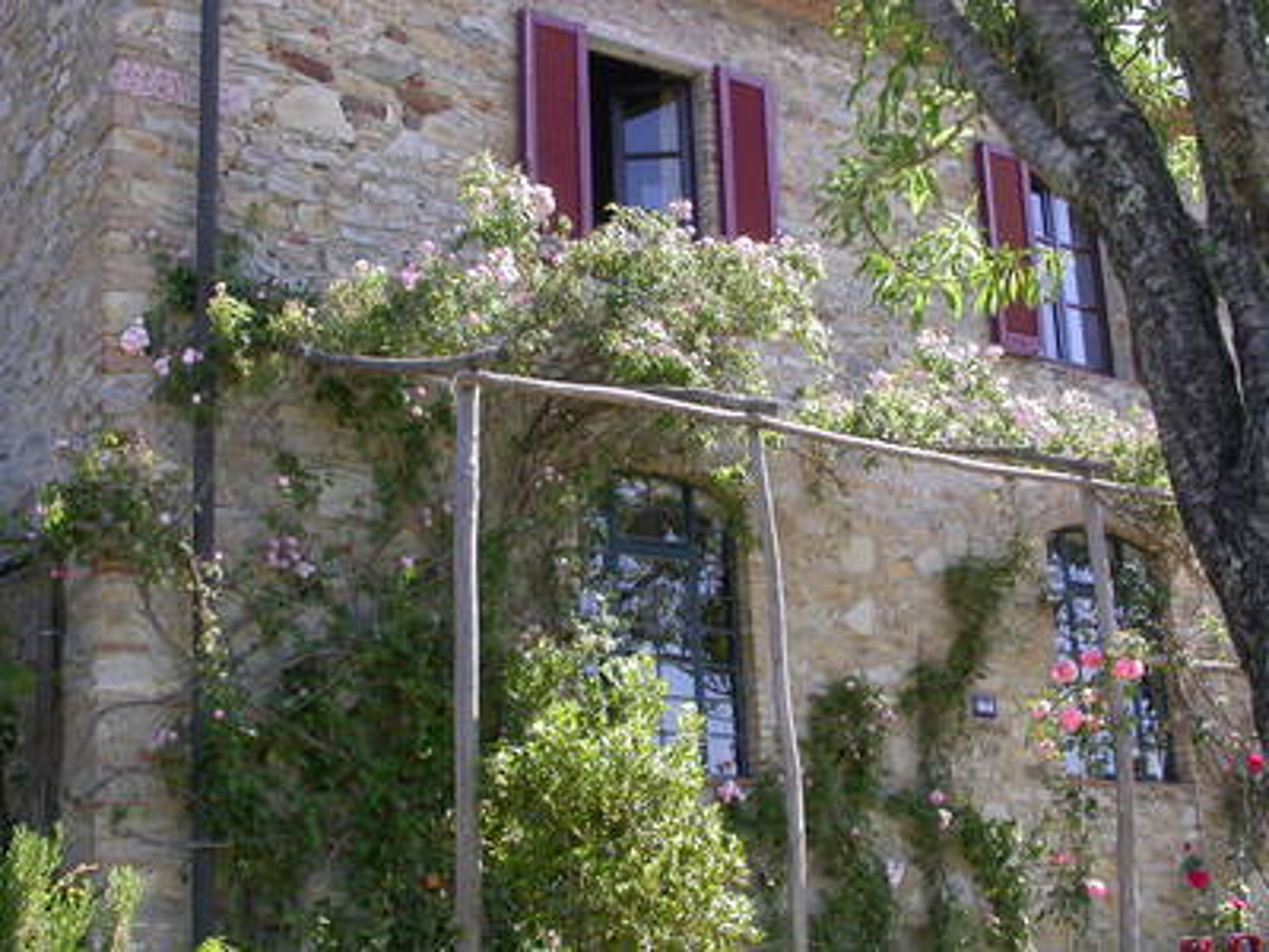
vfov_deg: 28.6
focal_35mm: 51
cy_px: 476
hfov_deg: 37.5
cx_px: 634
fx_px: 1870
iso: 100
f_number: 4.2
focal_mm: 10.7
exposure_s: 1/219
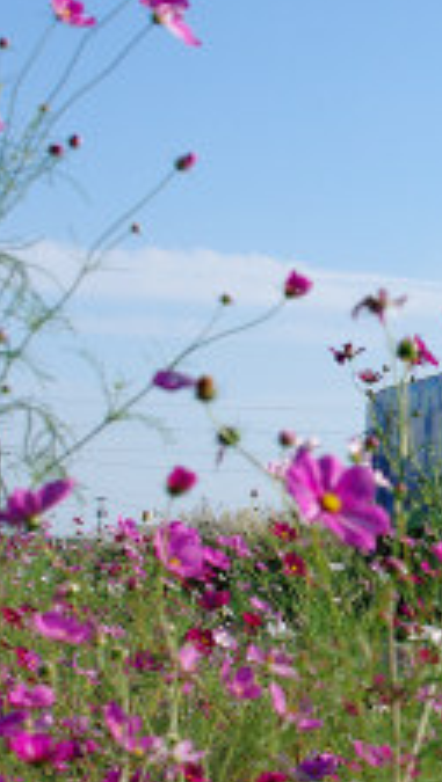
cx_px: 553
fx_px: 3616
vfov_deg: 12.4
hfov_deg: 6.9
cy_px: 325
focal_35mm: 174
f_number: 8
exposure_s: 1/400
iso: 200
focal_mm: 50
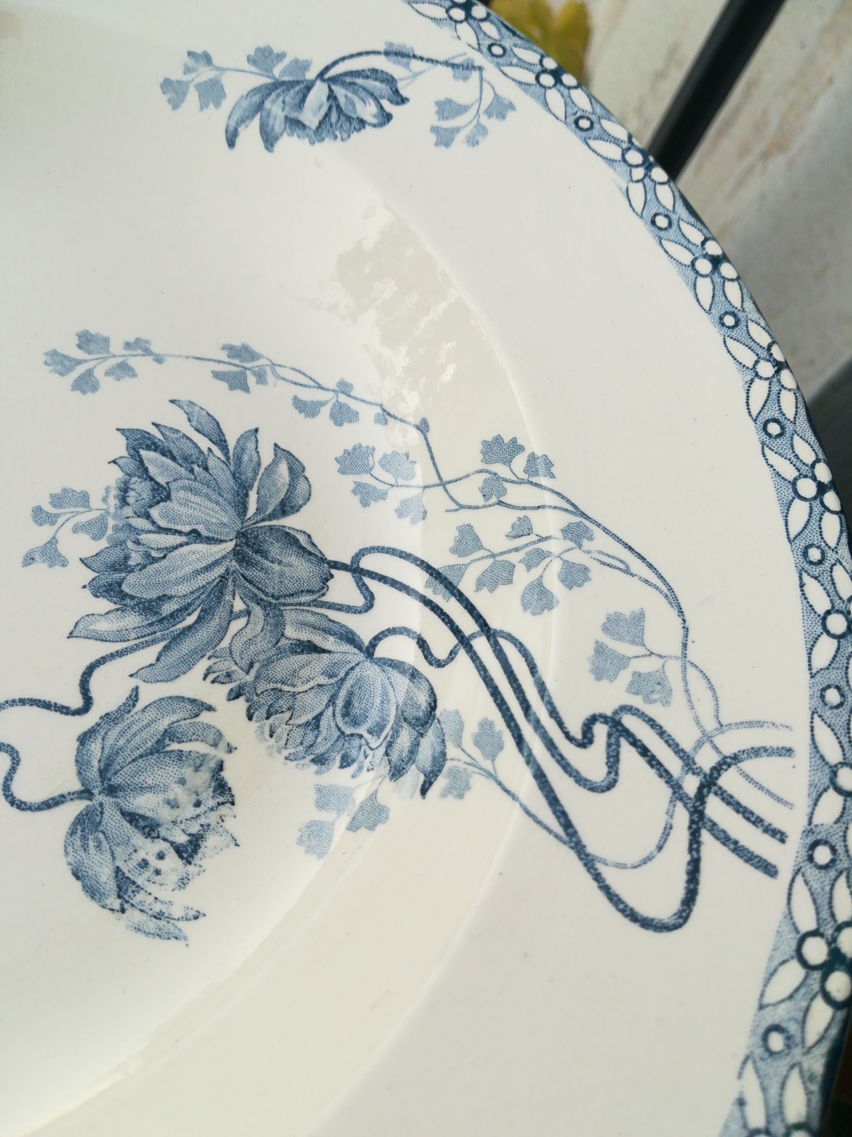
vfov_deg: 67.3
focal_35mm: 26
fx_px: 853
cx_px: 426
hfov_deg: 53.1
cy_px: 568
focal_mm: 3.83
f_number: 2.2
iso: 100
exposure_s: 1/100
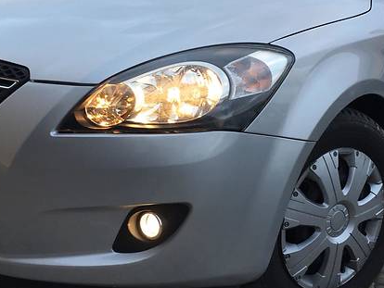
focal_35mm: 56
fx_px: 622
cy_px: 83
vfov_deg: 25.9
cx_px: 194
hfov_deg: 34.3
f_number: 2.2
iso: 40
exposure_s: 1/50
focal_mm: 4.2
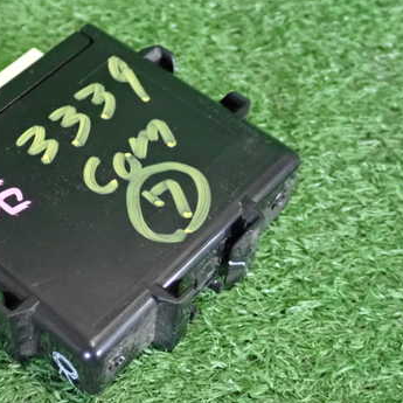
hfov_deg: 26.7
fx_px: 830
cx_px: 74
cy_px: 213
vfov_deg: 27.3
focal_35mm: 63
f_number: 2.8
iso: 2500
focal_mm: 7.31
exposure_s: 1/60
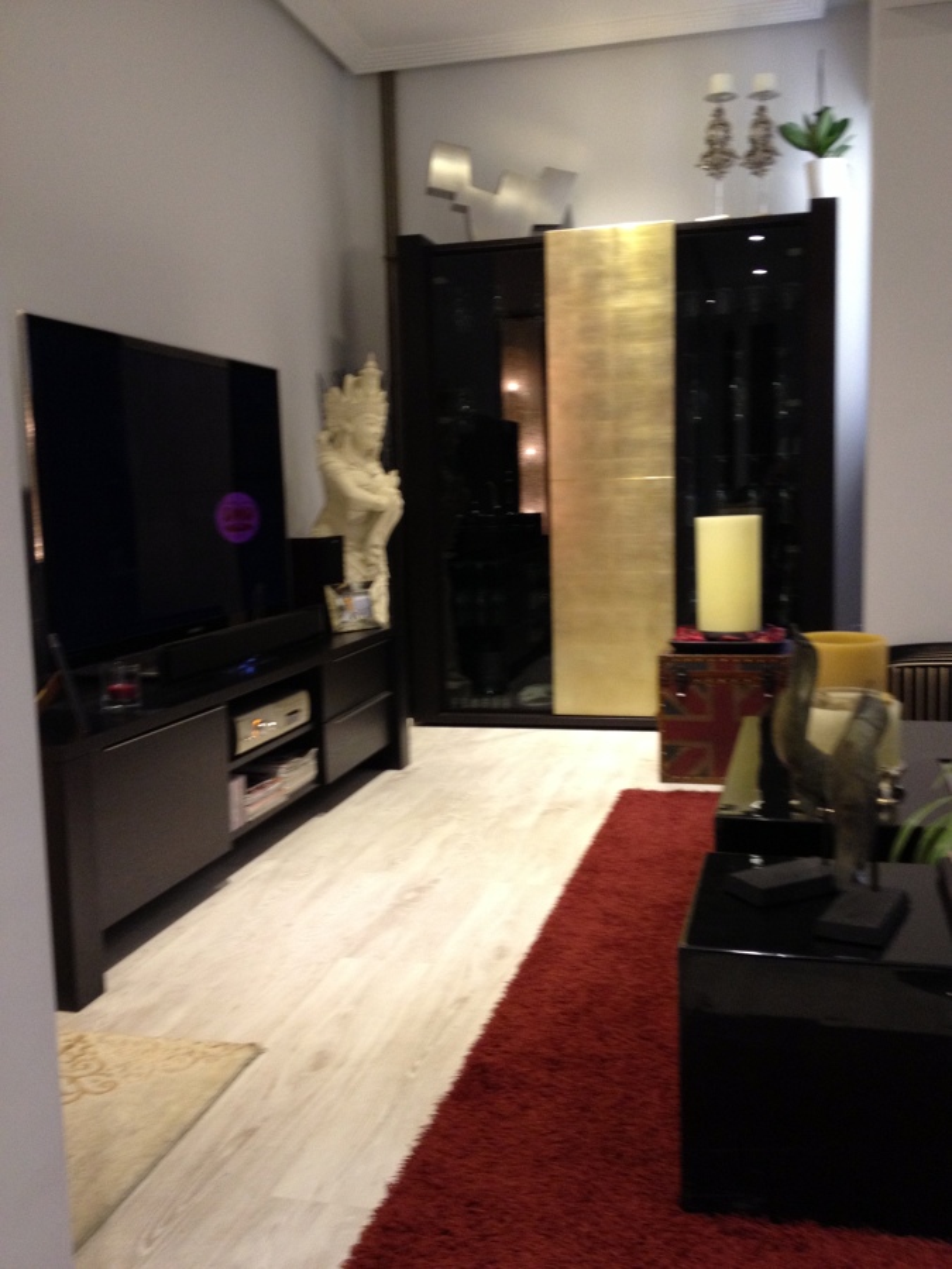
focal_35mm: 35
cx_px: 476
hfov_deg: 40.7
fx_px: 1283
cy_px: 634
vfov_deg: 52.6
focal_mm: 4.28
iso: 200
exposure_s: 1/20
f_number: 2.4
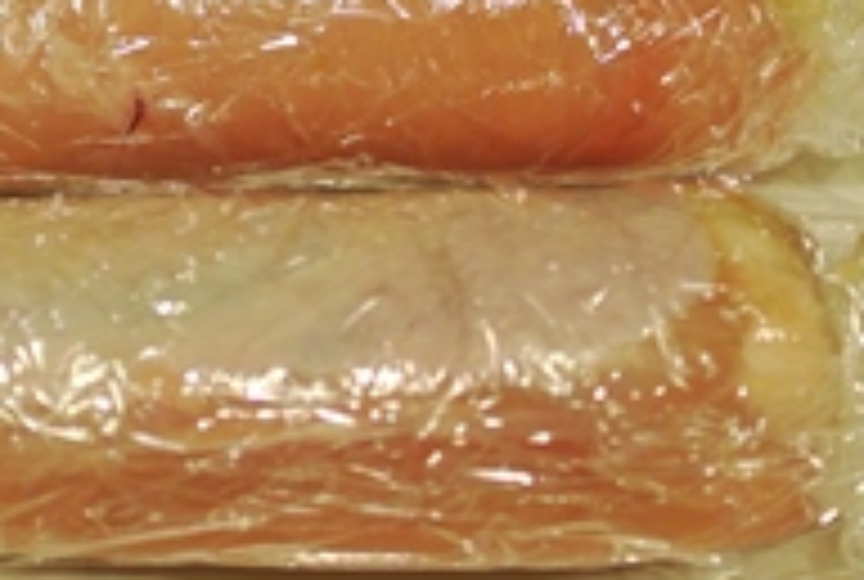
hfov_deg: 19.8
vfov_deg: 13.5
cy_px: 171
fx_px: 2454
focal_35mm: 102
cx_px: 180
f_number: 1.8
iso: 500
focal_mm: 18.5
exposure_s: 1/125
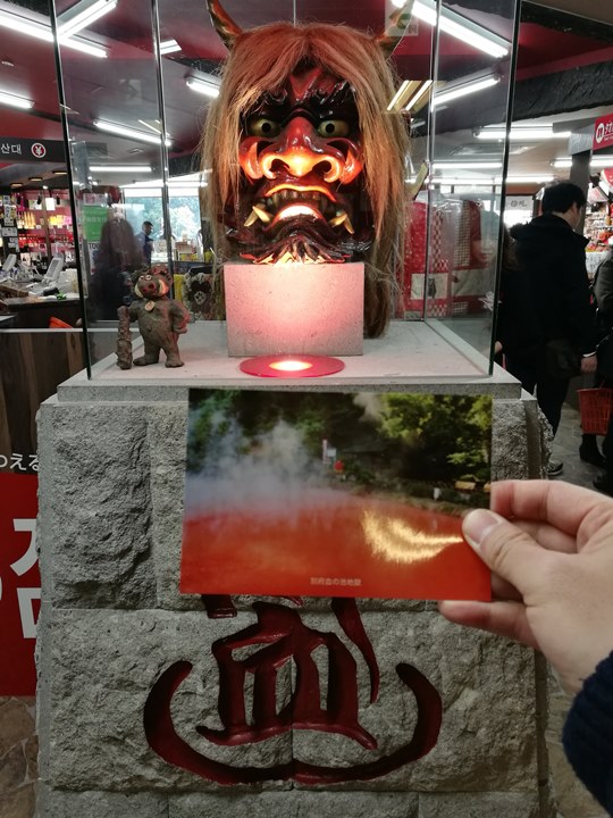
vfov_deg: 65.3
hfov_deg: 51.4
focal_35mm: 27
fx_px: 638
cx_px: 306
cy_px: 409
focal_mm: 4.5
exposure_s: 1/40
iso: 160
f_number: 2.2
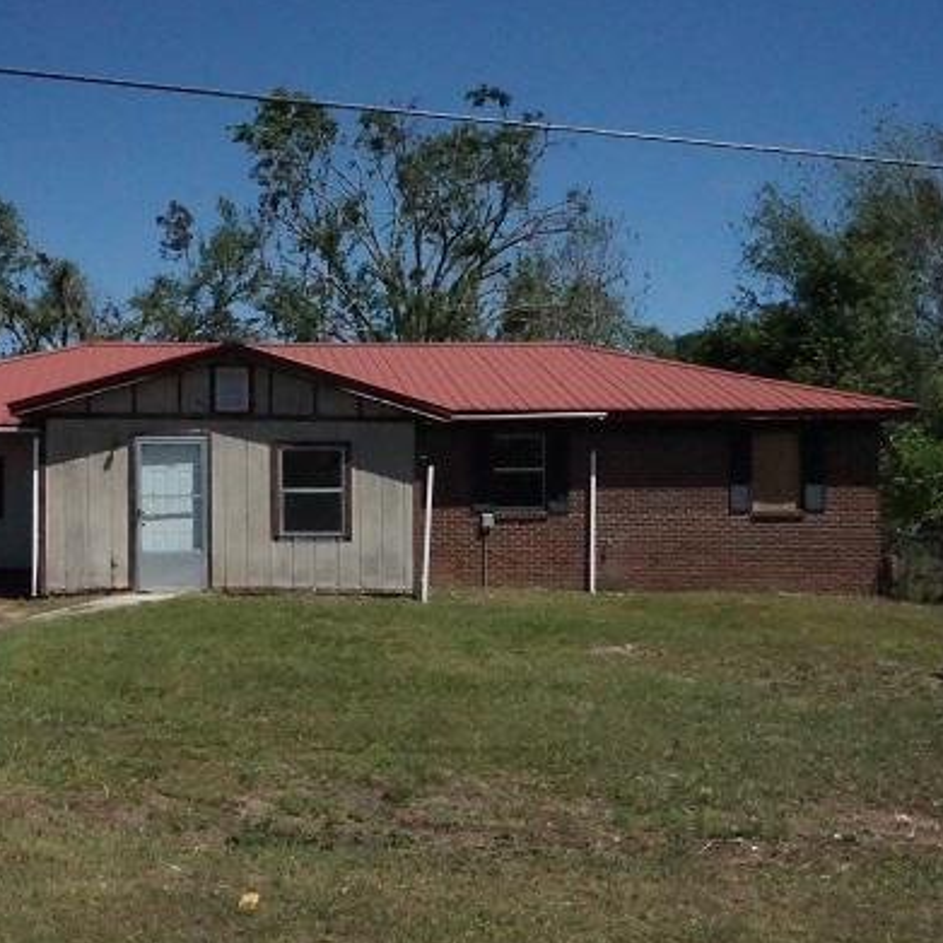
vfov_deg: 36.1
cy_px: 470
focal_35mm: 47
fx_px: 1449
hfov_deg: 35.6
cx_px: 287
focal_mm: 24
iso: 12800
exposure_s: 1/4000
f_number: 25
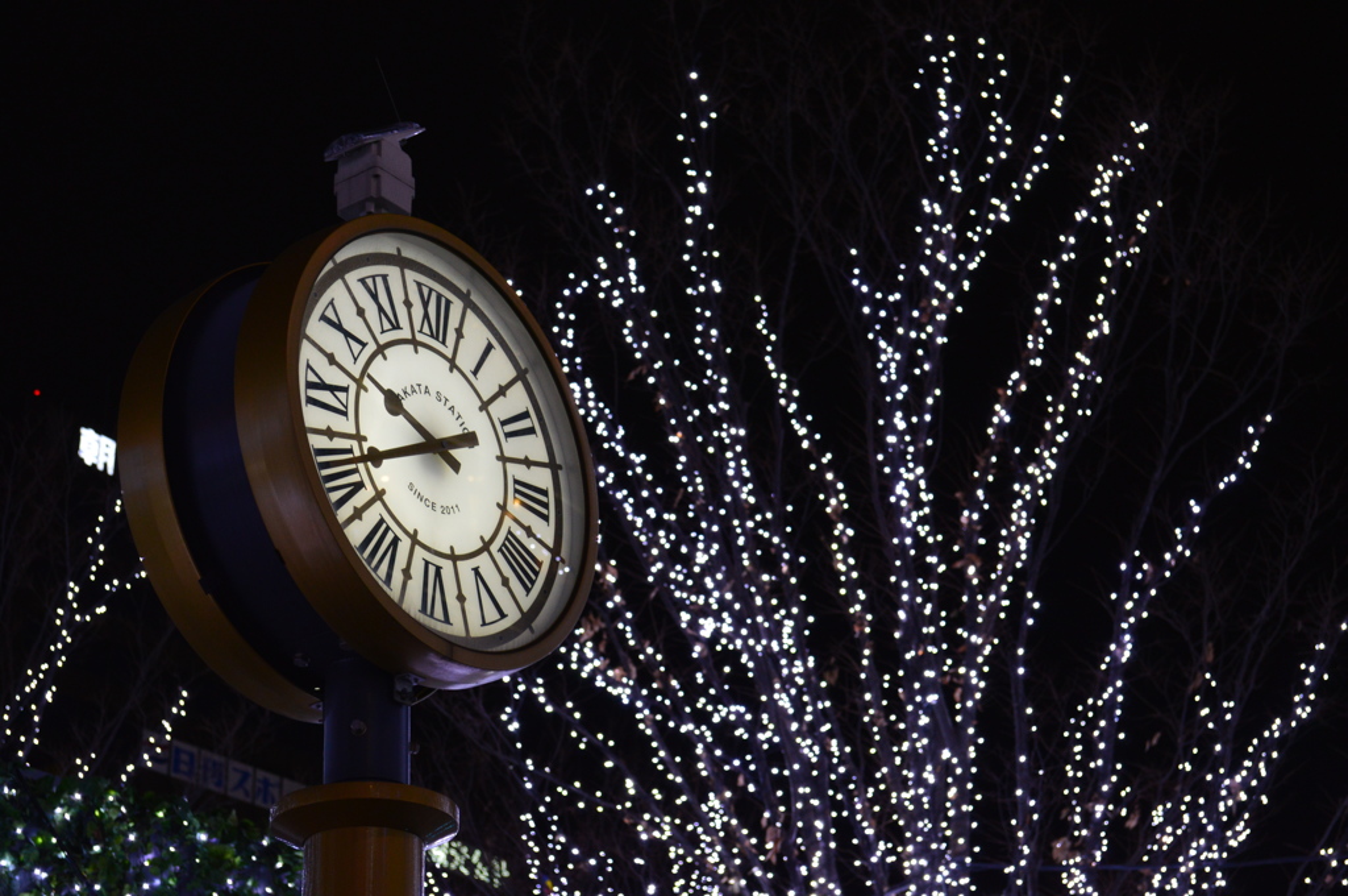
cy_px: 448
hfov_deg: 33.4
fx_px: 2244
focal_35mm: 60
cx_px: 674
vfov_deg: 22.6
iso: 720
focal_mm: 40
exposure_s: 1/15
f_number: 6.3
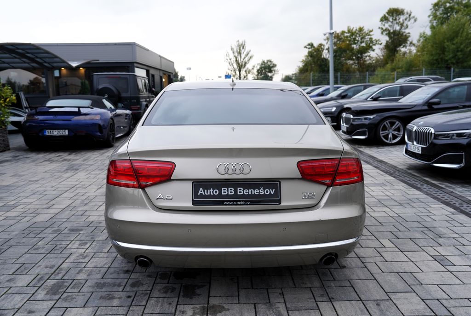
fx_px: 406
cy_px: 158
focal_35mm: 31
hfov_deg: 60.2
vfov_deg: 42.5
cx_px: 236
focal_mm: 31
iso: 250
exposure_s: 1/160
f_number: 4
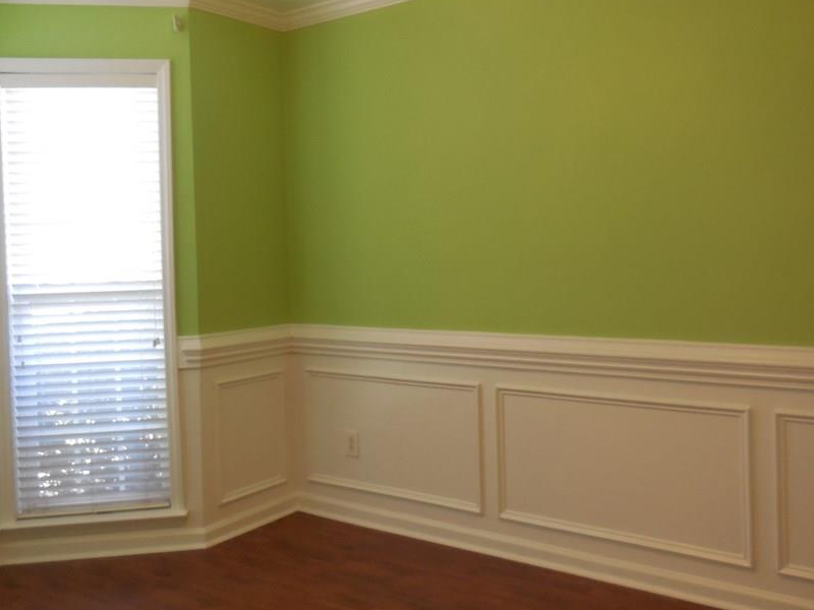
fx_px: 752
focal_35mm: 32
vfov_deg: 44.0
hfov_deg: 56.7
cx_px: 457
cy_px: 251
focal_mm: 4.5
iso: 320
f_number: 3.1
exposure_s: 1/30
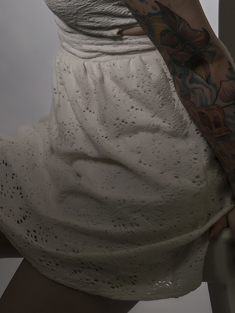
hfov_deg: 9.6
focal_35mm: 155
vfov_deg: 12.6
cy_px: -14
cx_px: 129
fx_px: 1403
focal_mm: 50
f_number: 11
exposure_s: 1/160
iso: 100
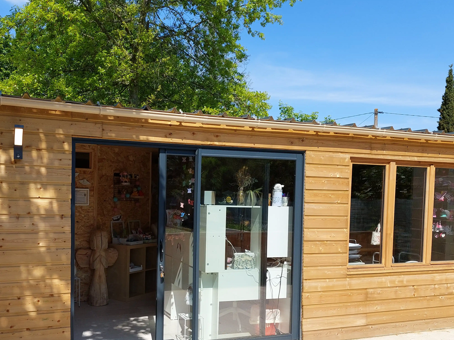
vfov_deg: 41.5
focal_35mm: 34
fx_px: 446
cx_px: 165
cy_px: 215
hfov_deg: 53.2
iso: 40
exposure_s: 1/1460
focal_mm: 5.23
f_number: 1.8
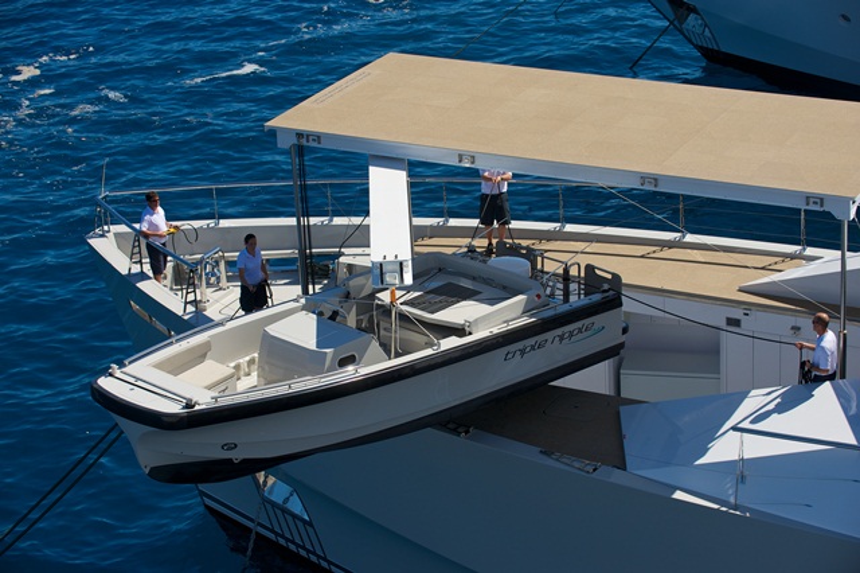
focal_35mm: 90
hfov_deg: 22.6
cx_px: 430
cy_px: 286
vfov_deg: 15.2
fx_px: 2149
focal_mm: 90
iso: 200
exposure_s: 1/1000
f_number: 5.6
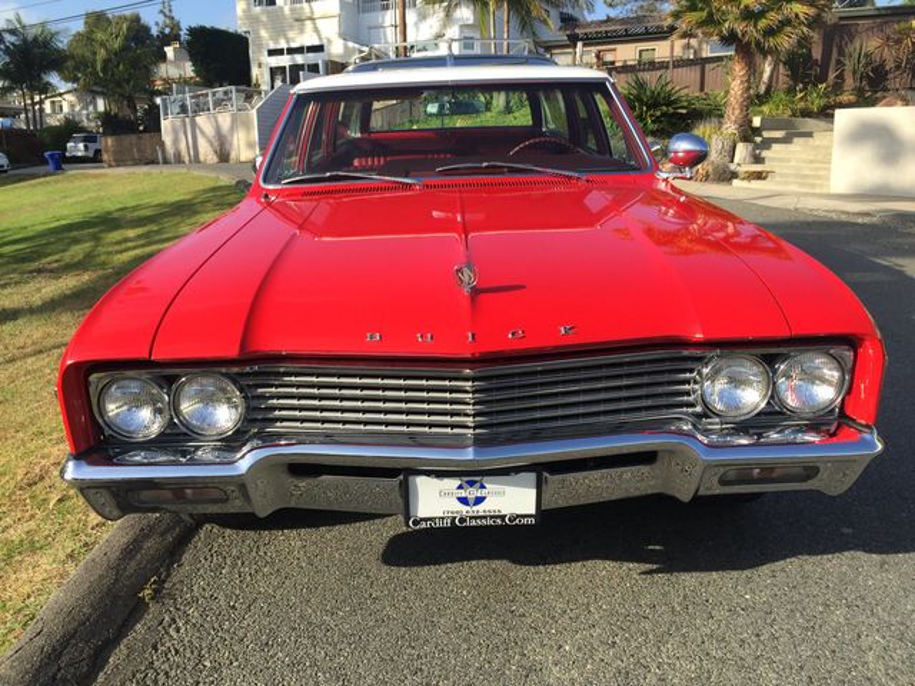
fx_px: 767
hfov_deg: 61.7
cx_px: 458
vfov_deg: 48.2
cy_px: 343
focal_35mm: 29
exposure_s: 1/879
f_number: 2.2
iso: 32
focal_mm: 4.15
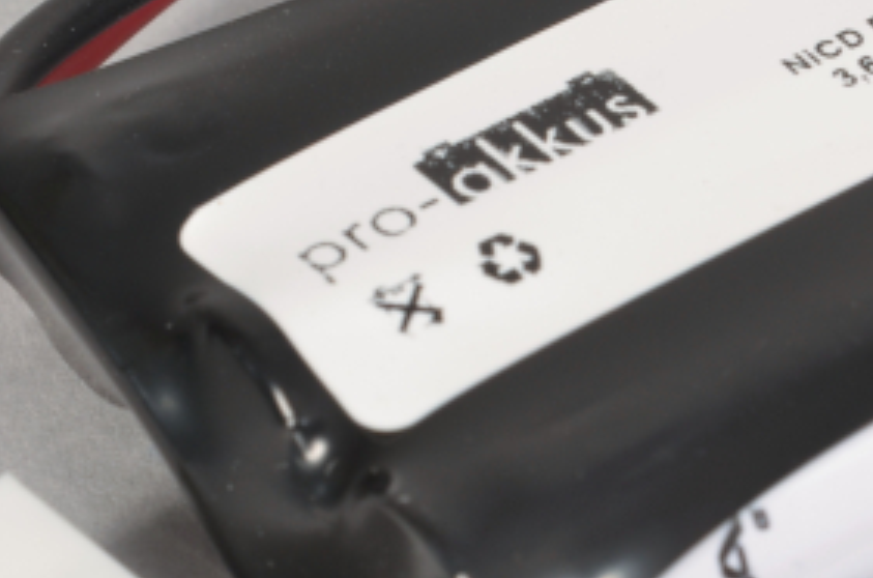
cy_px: 367
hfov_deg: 6.9
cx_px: 656
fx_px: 7234
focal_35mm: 299
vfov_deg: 4.6
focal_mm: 70
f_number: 11
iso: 200
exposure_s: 1/160
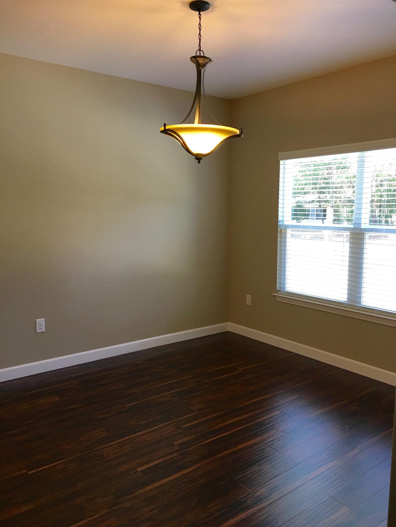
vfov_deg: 61.7
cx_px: 198
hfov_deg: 48.2
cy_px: 264
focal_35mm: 29
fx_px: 442
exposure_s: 1/30
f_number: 2.2
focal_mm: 4.15
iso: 40
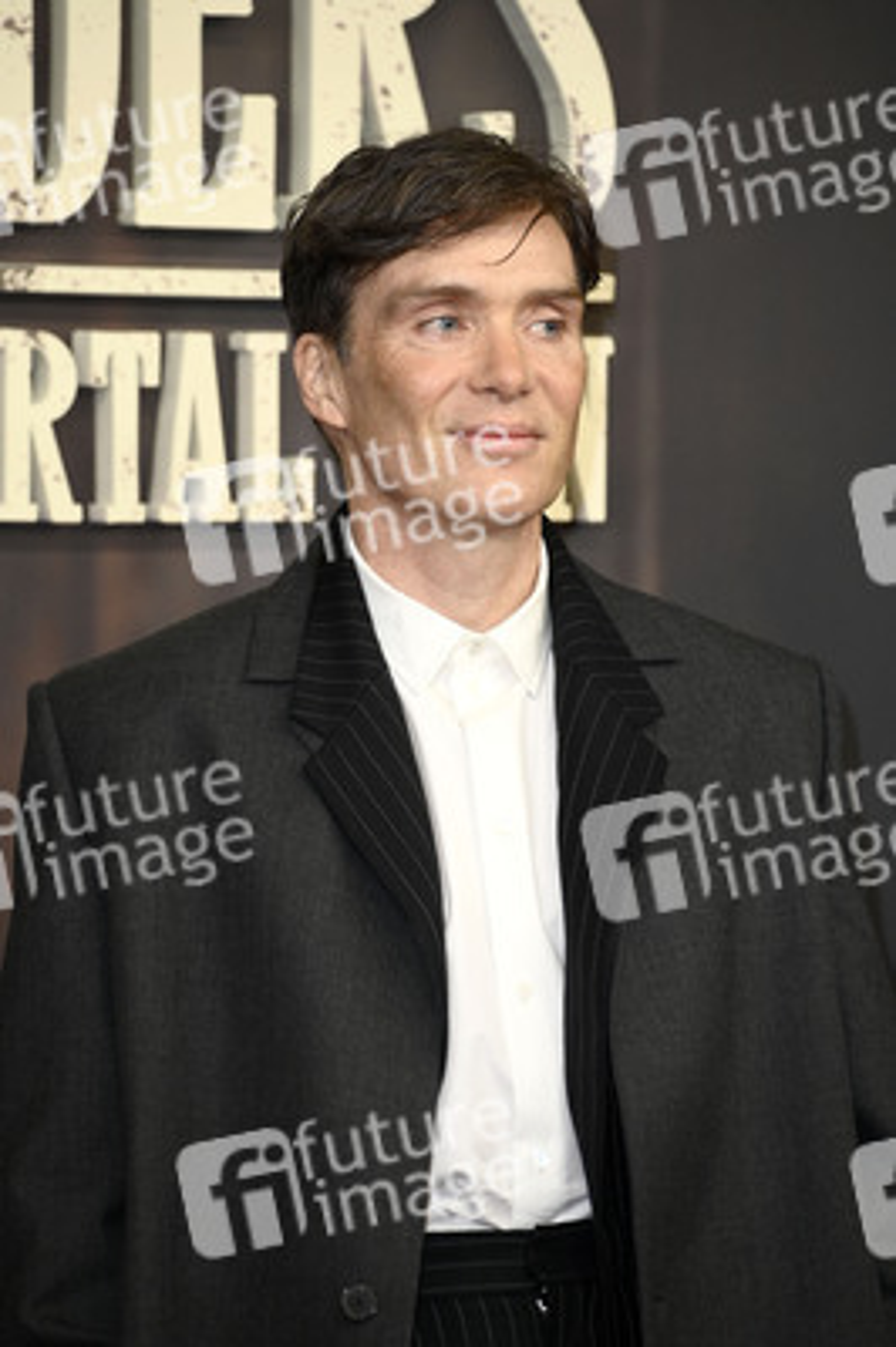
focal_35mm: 230
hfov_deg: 6.0
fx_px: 8601
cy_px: 674
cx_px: 448
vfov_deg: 9.0
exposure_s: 1/250
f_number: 5.6
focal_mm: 230
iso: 500
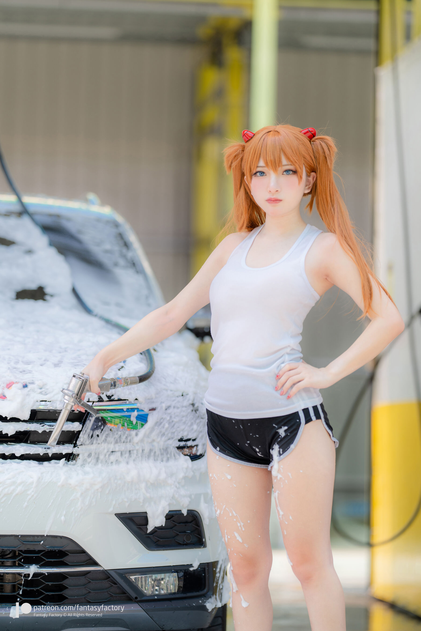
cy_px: 316
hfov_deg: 10.2
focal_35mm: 135
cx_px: 210
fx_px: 2368
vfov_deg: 15.2
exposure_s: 1/500
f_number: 1.8
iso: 100
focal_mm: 135
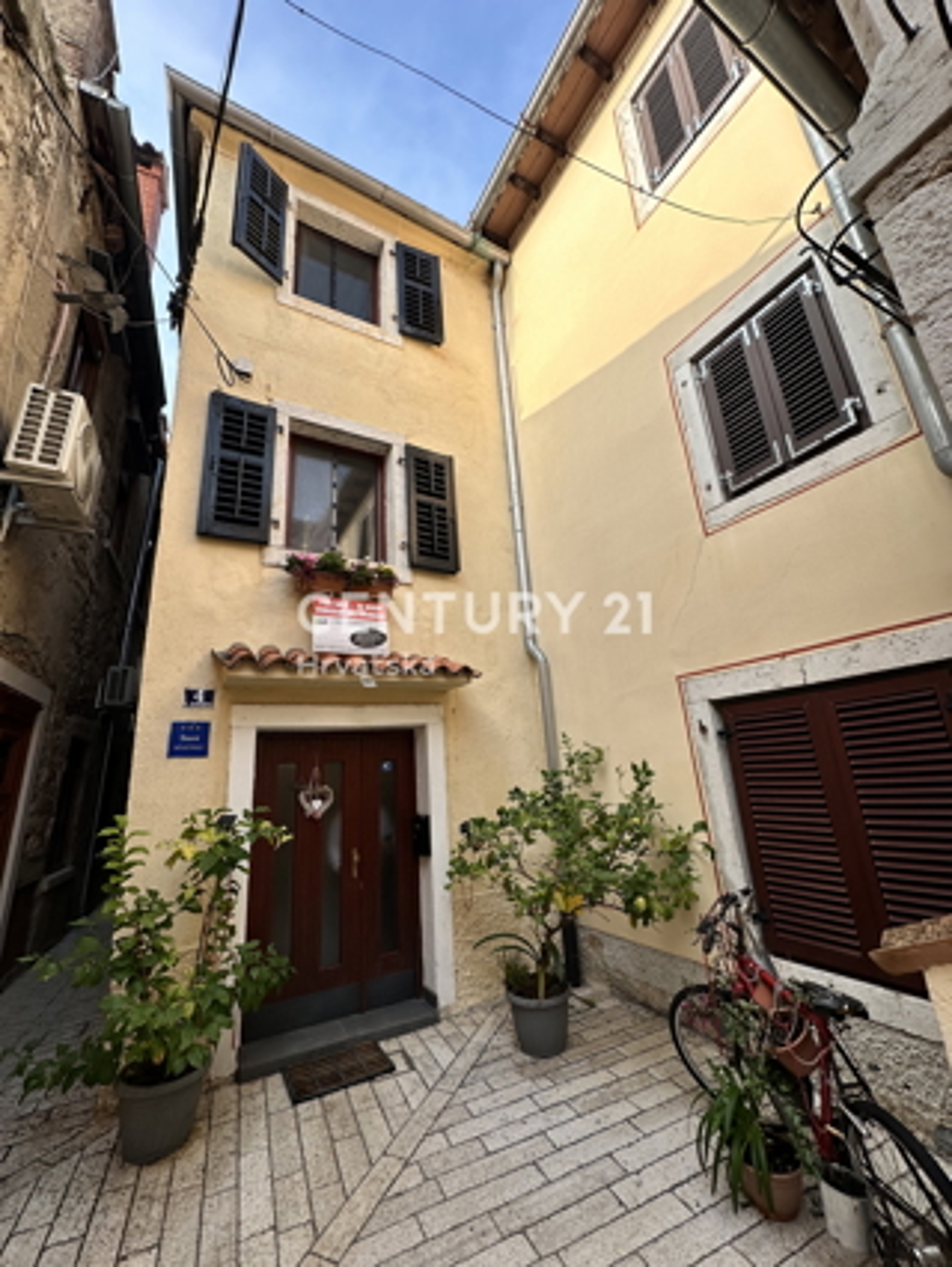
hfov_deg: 85.7
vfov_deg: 102.0
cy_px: 634
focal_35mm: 14
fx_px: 513
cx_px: 476
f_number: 2.2
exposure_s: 1/537
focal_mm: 2.22
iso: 40
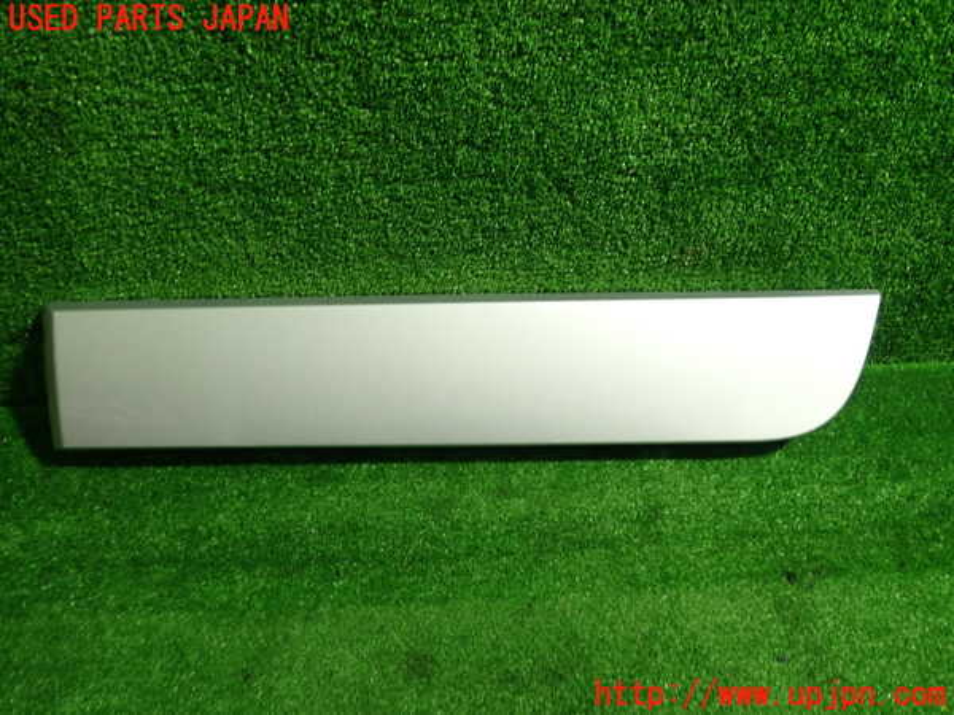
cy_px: 358
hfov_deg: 60.0
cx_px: 477
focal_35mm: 30
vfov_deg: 46.8
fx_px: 827
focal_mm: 5.4
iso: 200
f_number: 2.3
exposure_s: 1/30
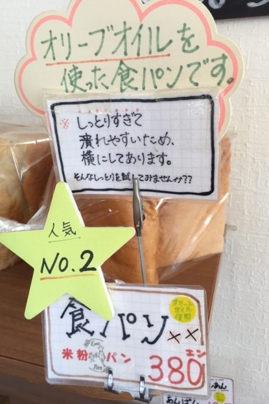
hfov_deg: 42.3
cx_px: 122
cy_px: 206
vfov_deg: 60.3
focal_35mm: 31
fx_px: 348
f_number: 2.2
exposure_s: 1/60
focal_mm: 4.15
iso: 32
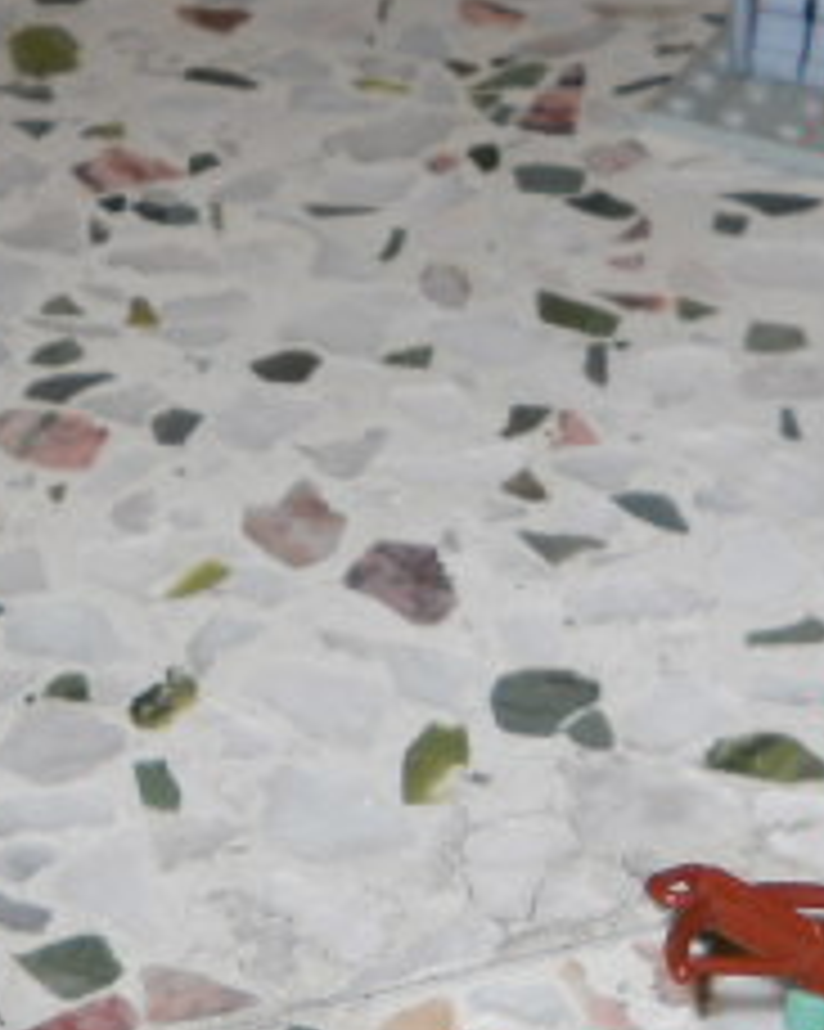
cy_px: 85
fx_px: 3416
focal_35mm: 112
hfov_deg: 13.7
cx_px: 293
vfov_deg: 16.9
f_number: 3.1
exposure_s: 1/30
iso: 64
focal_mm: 6.72
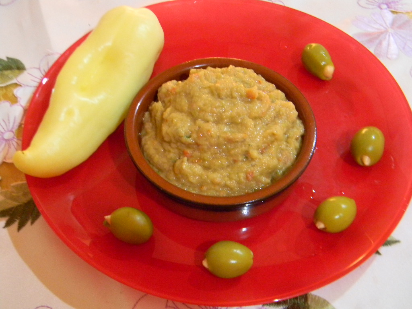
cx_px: 206
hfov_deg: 40.4
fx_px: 559
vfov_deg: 30.9
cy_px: 154
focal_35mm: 47
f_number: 3.9
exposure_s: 1/30
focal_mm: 8.6
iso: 800
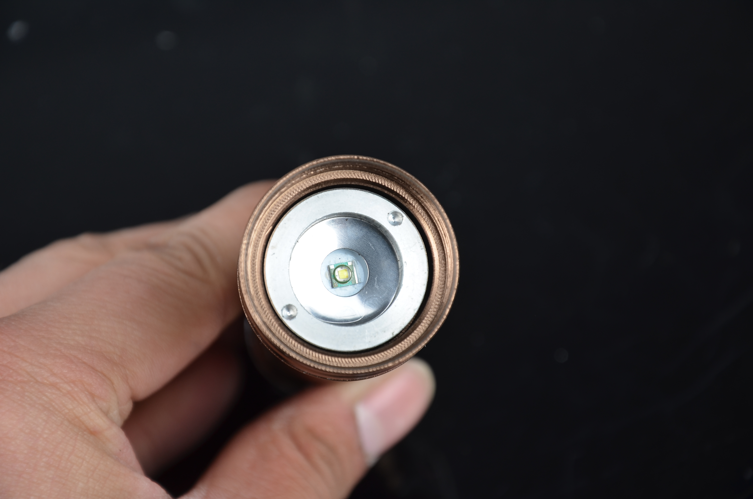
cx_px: 376
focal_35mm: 158
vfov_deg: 8.7
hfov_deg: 13.1
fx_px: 3288
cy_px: 250
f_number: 8
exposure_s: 1/160
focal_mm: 105
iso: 160
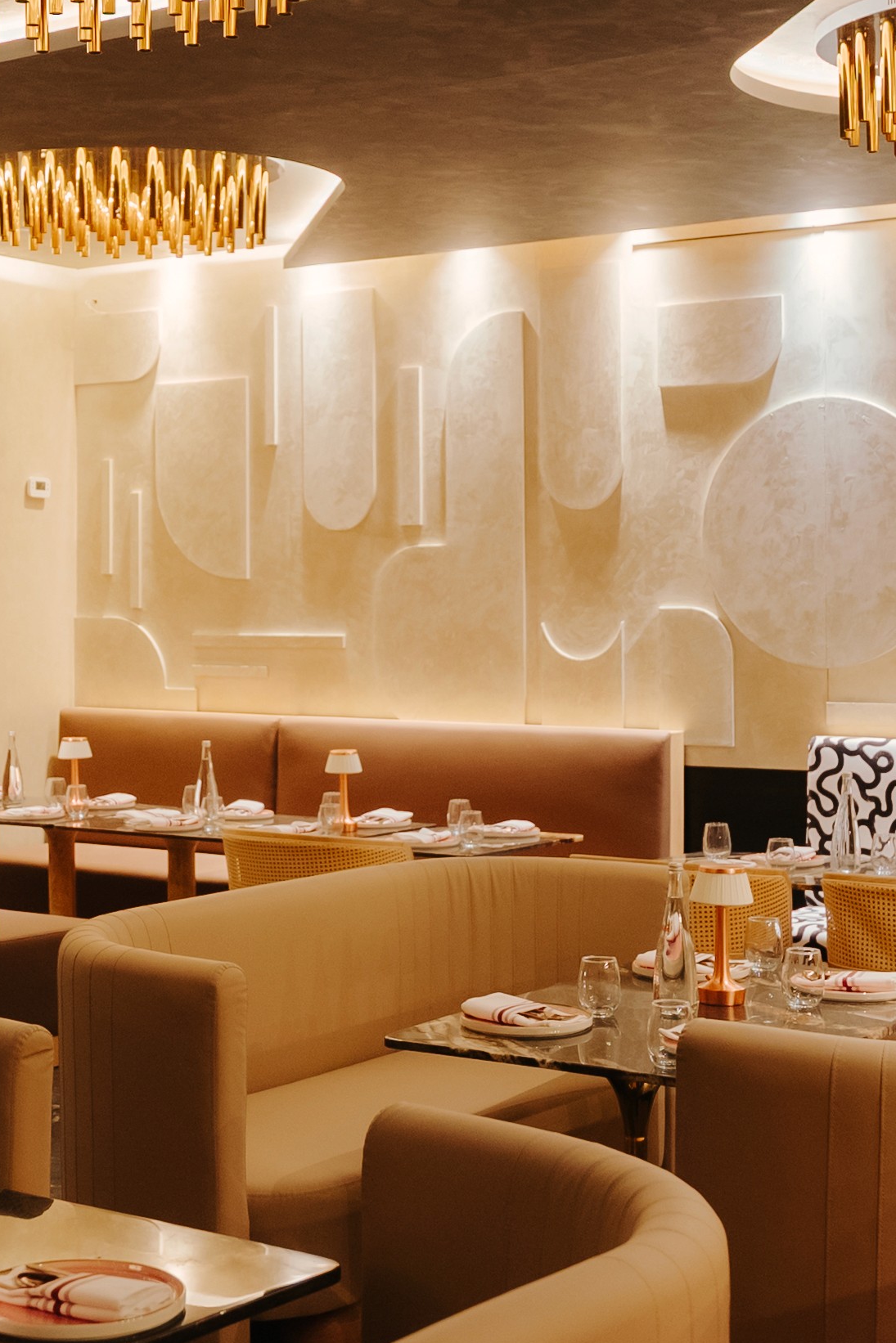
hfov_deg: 21.9
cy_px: 581
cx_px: 326
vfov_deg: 32.3
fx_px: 2314
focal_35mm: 62
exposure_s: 1/60
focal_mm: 24
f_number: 3.2
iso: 500
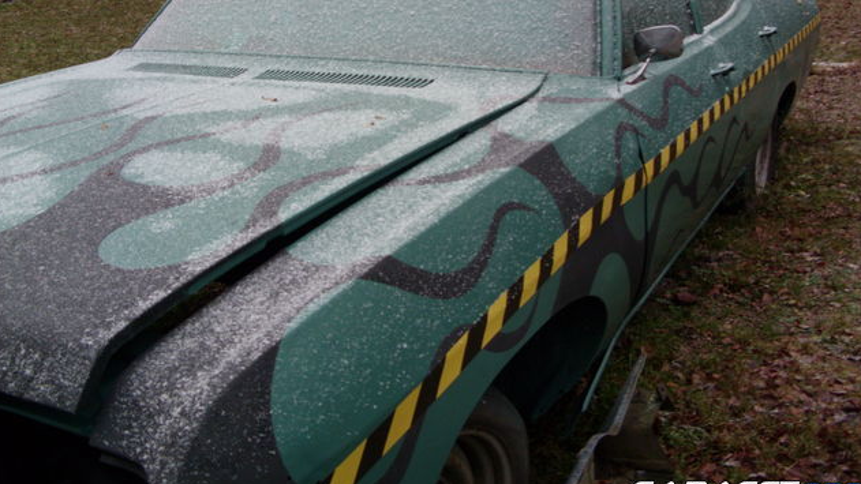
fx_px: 959
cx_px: 428
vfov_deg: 28.2
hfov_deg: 48.4
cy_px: 175
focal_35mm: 42
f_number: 2.8
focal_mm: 6.3
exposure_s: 1/22
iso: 100
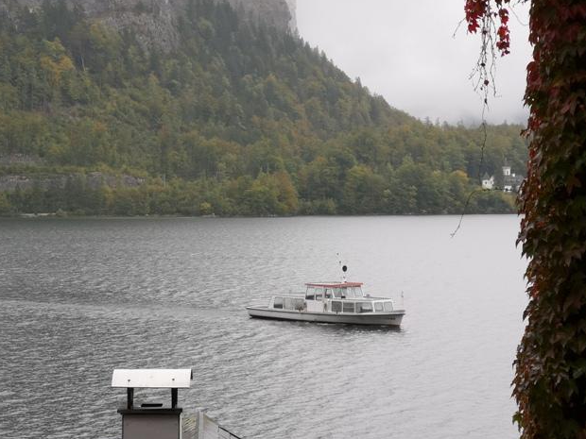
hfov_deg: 17.7
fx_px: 1879
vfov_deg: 13.3
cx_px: 283
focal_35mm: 111
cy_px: 203
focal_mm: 7.48
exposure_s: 1/160
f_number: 2.4
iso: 50
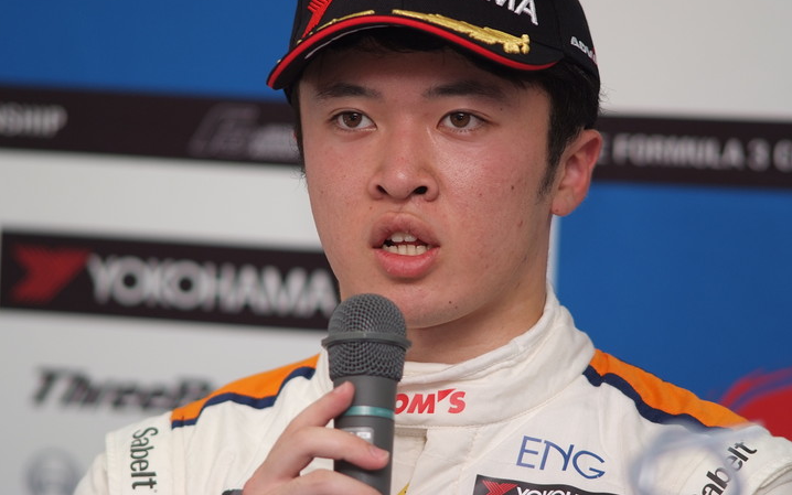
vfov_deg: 4.8
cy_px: 239
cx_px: 396
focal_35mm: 276
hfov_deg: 7.6
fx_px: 5958
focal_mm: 180
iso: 400
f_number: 2.8
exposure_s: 1/250
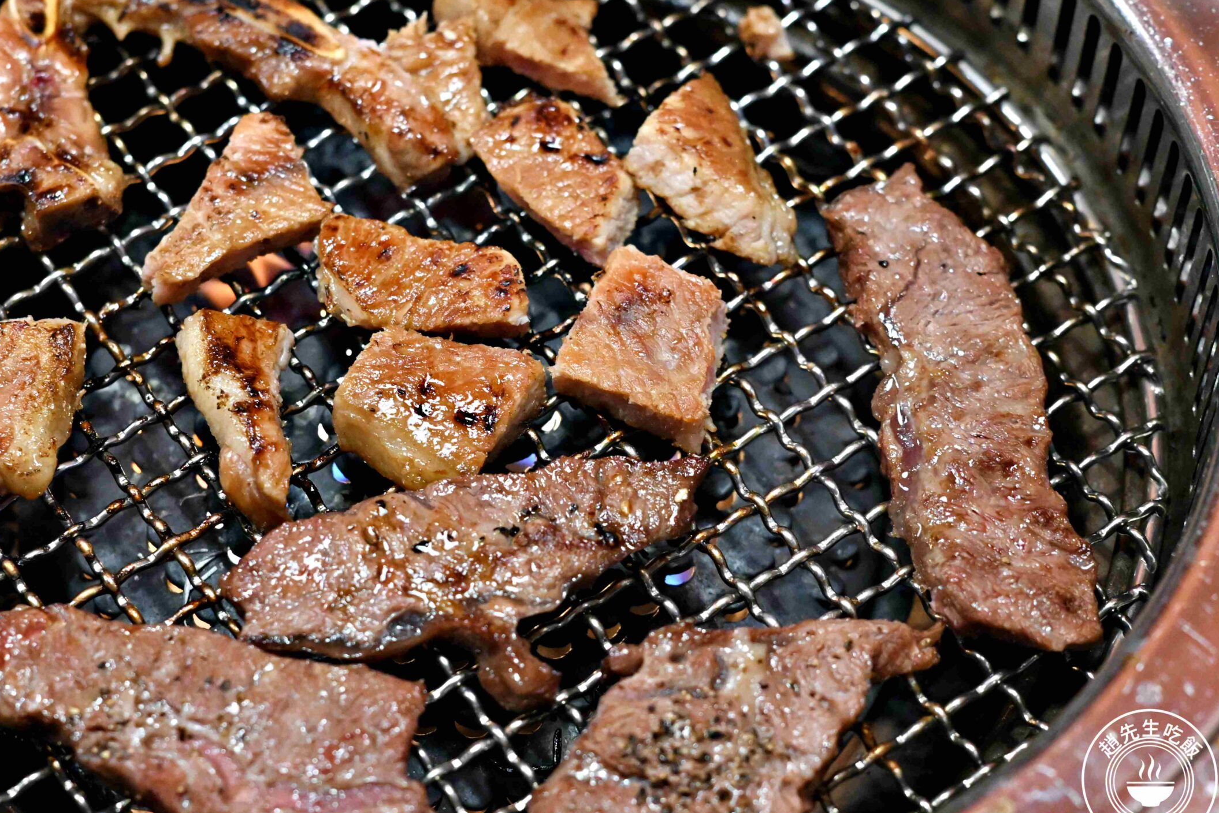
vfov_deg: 15.0
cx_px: 512
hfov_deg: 22.4
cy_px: 399
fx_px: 3081
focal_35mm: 91
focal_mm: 50
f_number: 3.2
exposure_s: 1/160
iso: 3600
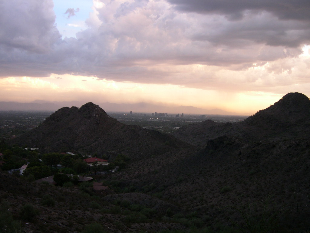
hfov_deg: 49.0
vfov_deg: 37.7
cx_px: 155
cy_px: 116
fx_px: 340
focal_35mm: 38
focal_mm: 8
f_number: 2.8
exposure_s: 1/75.1
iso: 100
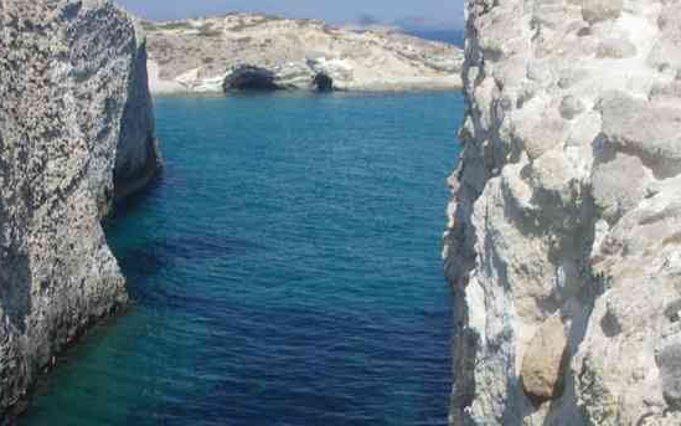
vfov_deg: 20.0
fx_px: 1191
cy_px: 353
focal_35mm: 64
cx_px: 309
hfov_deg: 31.9
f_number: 11
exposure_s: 1/80
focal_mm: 23.1
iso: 200
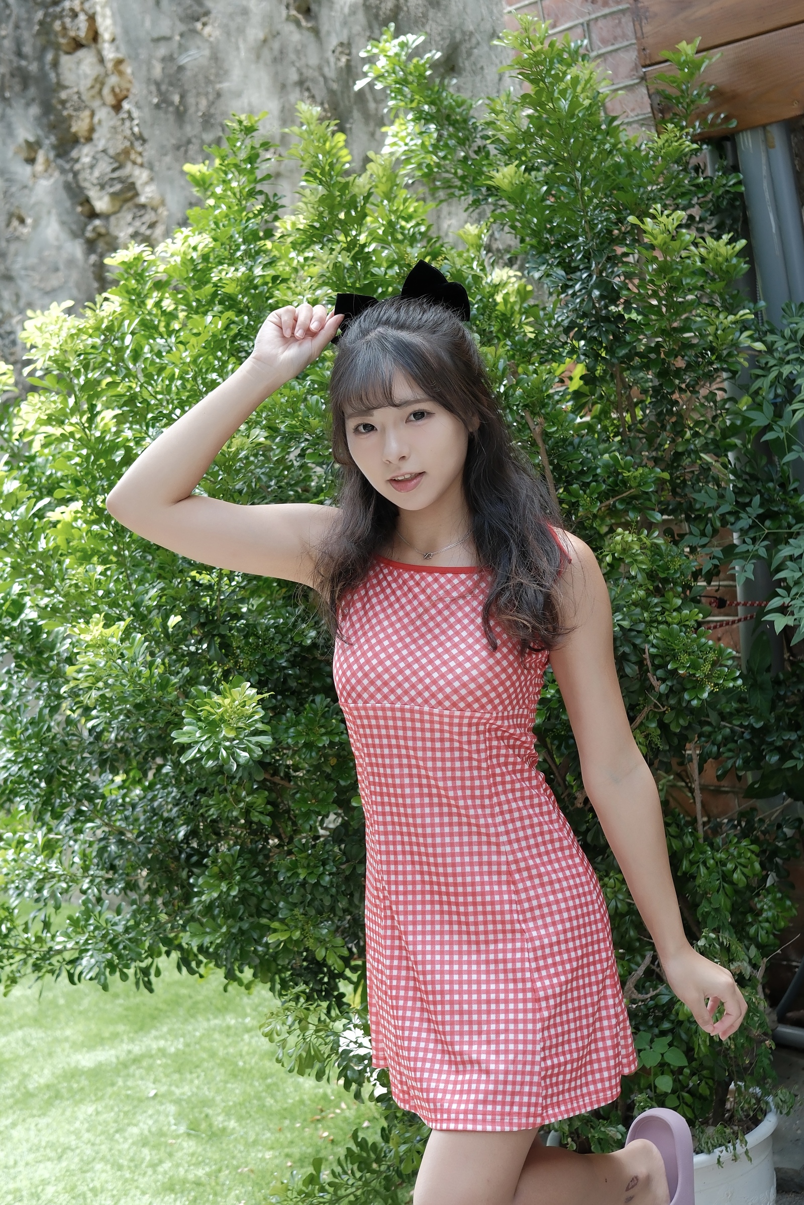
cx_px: 402
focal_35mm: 53
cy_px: 602
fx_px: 1775
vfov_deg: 37.5
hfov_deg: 25.5
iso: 500
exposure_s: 1/250
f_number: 3.6
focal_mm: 35
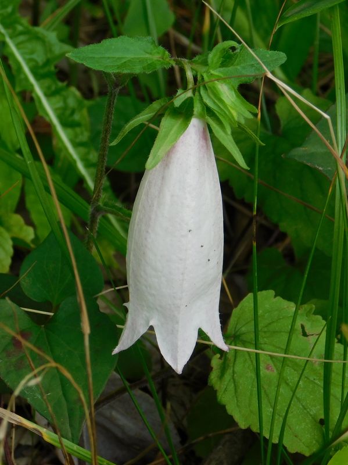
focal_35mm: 134
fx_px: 1798
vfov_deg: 14.7
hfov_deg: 11.1
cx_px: 174
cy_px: 232
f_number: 5
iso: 125
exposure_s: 1/80
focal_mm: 23.7
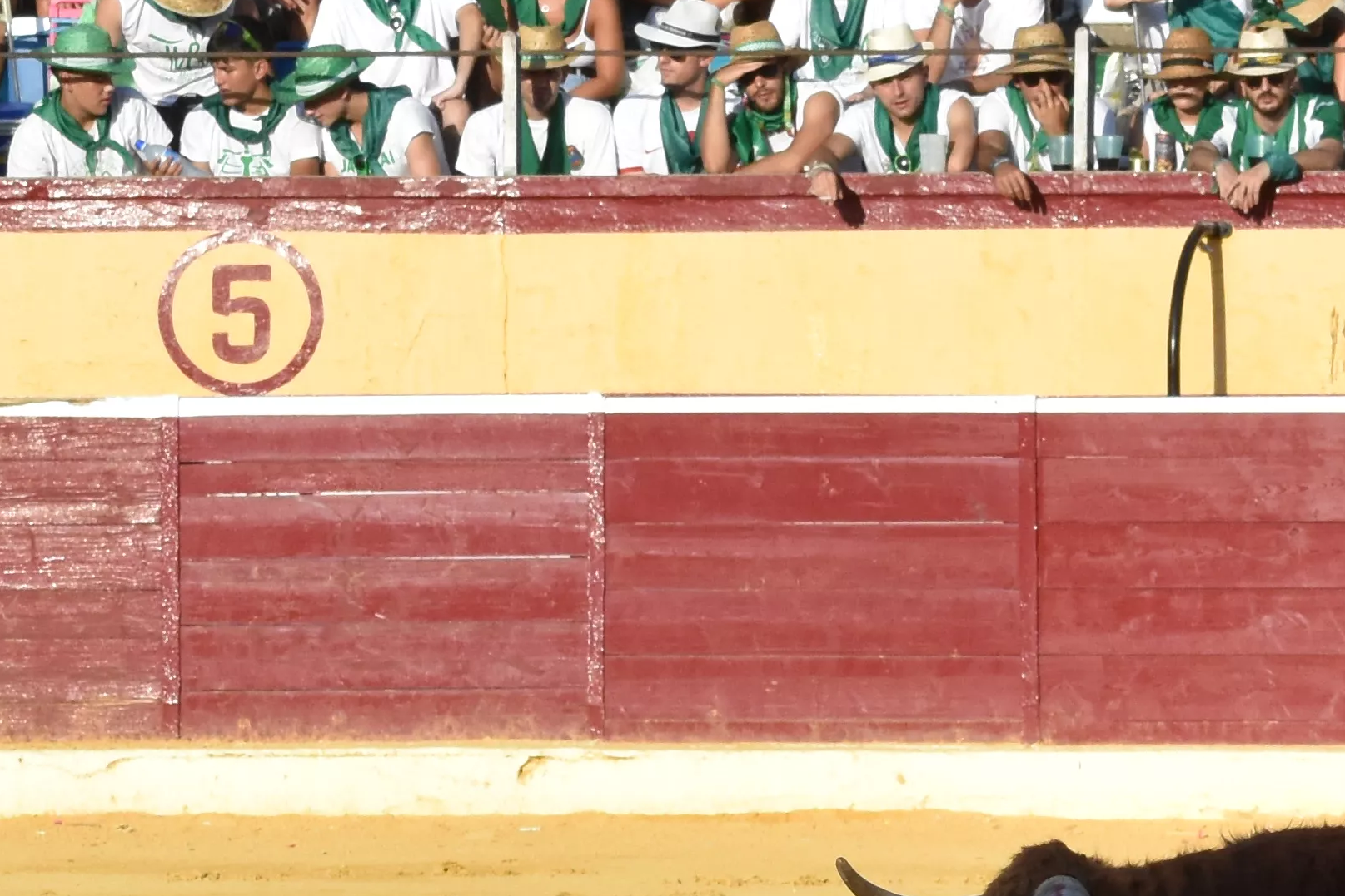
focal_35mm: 390
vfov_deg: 3.5
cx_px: 695
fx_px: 14571
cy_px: 1151
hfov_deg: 5.3
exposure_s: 1/1250
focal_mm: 70
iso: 800
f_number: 9
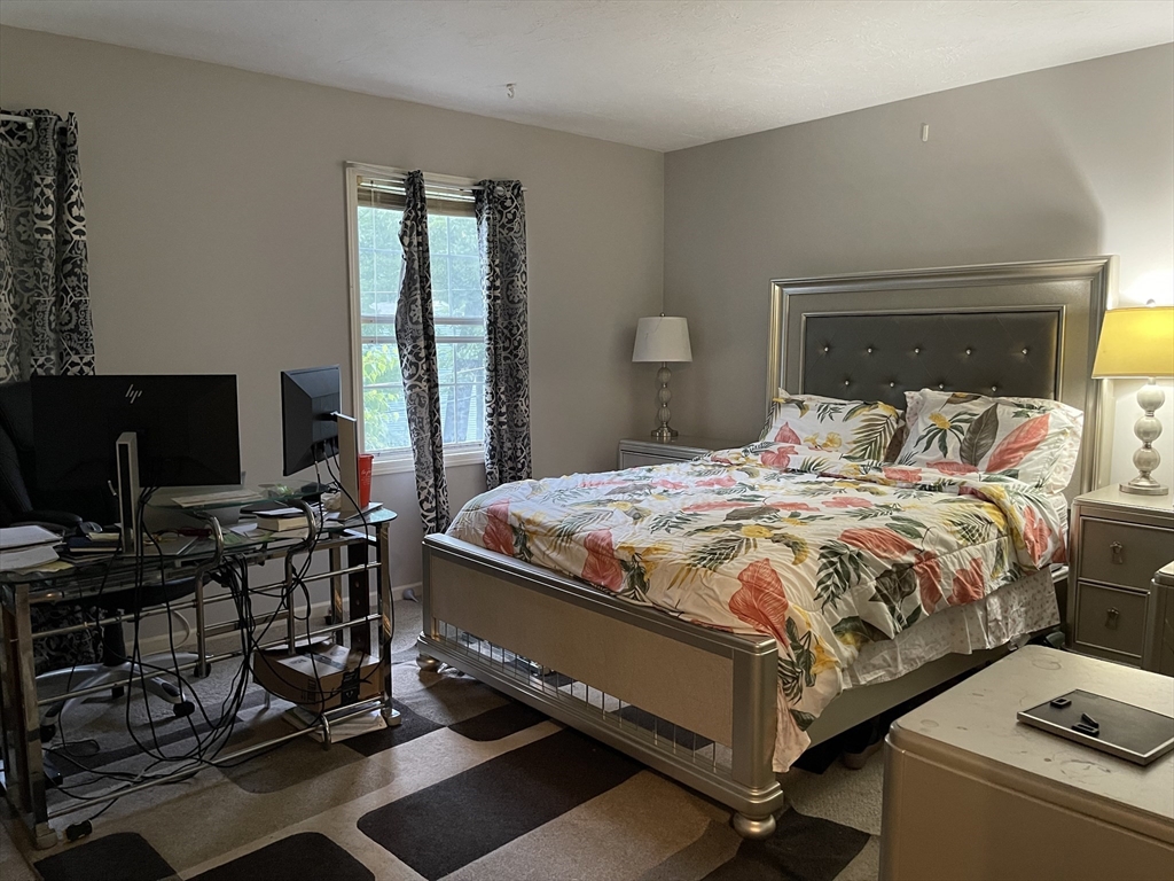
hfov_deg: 69.4
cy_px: 440
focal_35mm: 25
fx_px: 848
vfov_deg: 54.9
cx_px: 587
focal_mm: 5.1
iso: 640
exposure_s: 1/40
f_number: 1.6
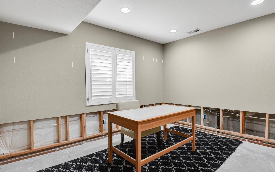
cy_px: 90
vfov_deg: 65.0
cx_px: 139
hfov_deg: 91.1
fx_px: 135
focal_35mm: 18
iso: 2800
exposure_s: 1/20
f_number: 8
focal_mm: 17
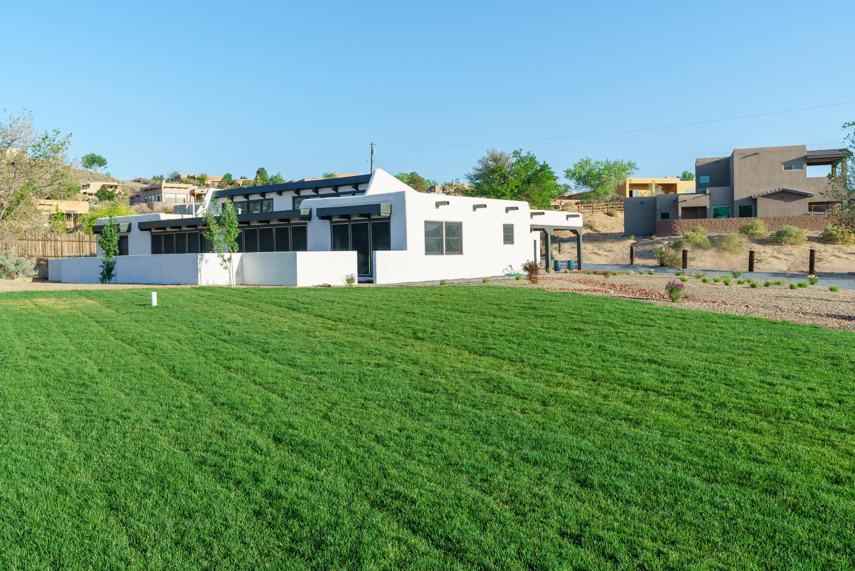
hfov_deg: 60.0
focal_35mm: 31
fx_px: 737
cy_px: 263
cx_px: 365
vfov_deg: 42.3
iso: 100
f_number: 9
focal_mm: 27
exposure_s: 1/200
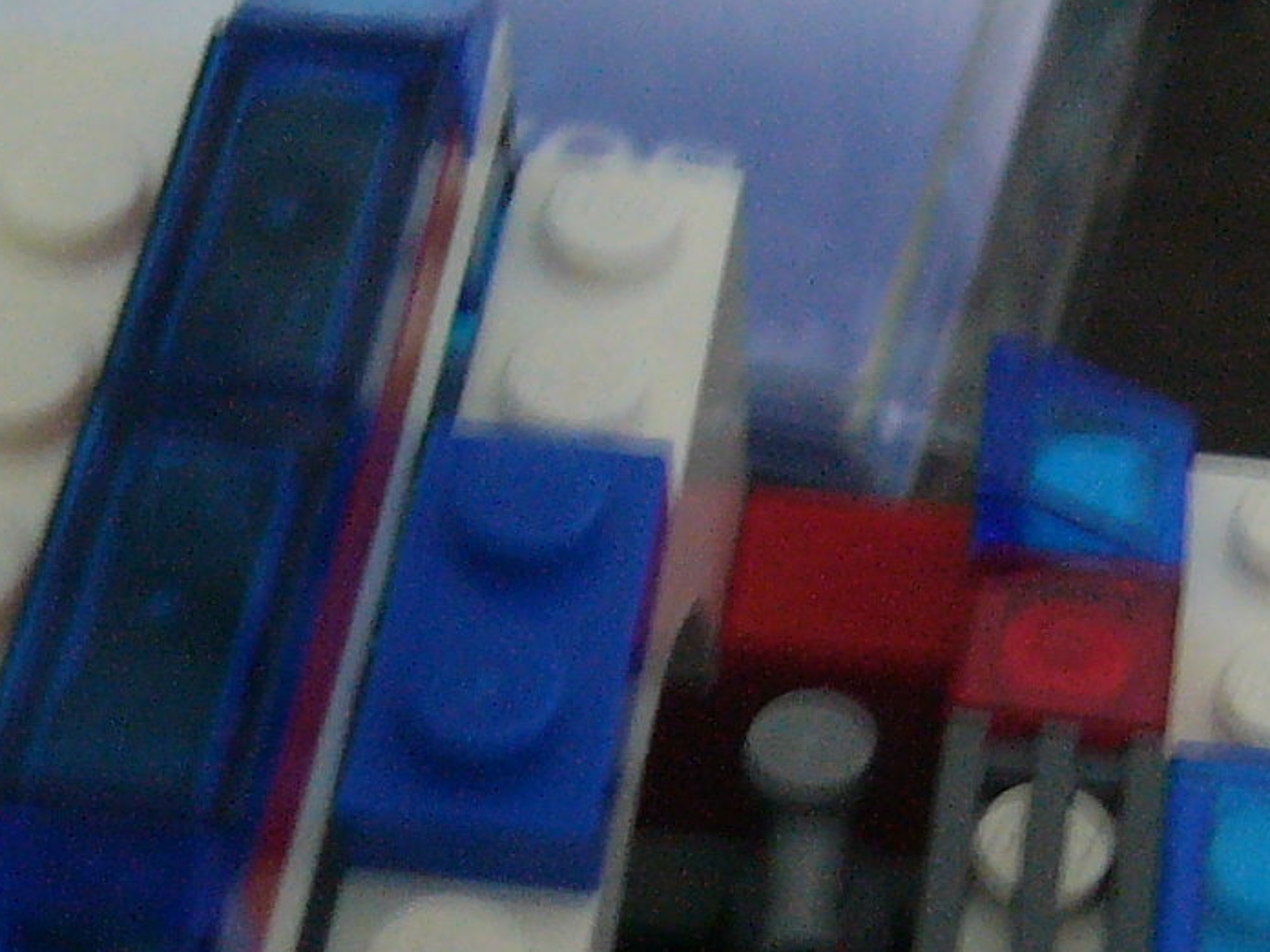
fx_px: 3779
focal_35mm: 103
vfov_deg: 14.2
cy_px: 854
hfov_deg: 19.0
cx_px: 938
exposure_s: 1/8
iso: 200
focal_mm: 5.8
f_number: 2.8
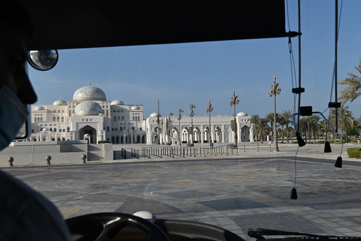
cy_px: 120
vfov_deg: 36.9
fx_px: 361
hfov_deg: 53.1
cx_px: 180
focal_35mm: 36
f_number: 8
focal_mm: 24
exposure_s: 1/500
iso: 100
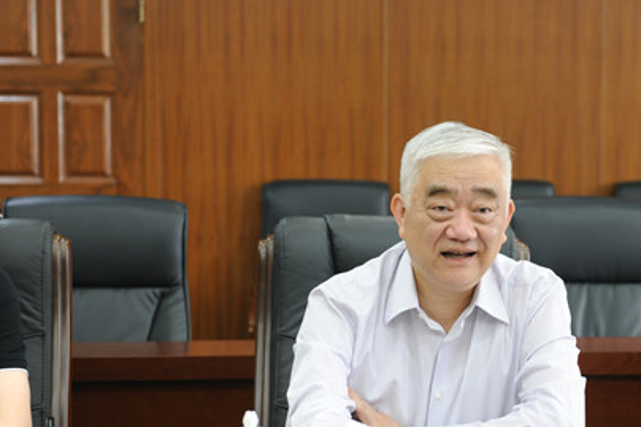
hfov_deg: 19.6
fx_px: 1851
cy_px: 295
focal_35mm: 104
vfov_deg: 13.1
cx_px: 430
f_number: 4.5
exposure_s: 1/20
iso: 500
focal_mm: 70
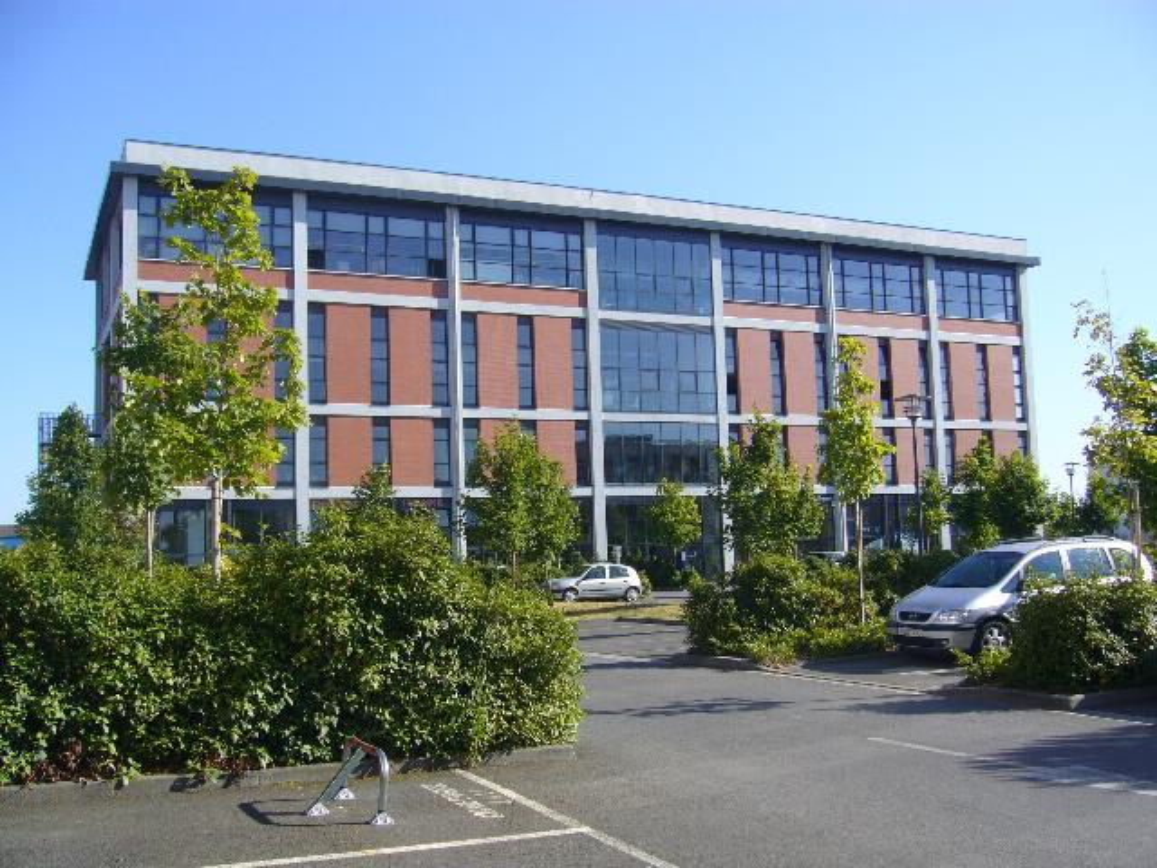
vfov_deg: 40.7
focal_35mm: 35
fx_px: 1170
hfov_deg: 52.6
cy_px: 434
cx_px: 578
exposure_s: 1/200
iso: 80
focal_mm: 5.8
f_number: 5.6
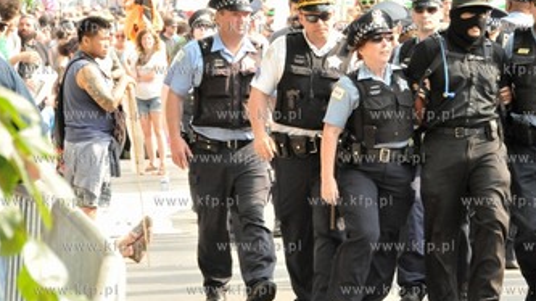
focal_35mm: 255
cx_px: 315
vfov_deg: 4.8
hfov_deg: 8.5
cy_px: 135
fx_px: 3617
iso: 1800
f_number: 13
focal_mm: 135
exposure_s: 1/160
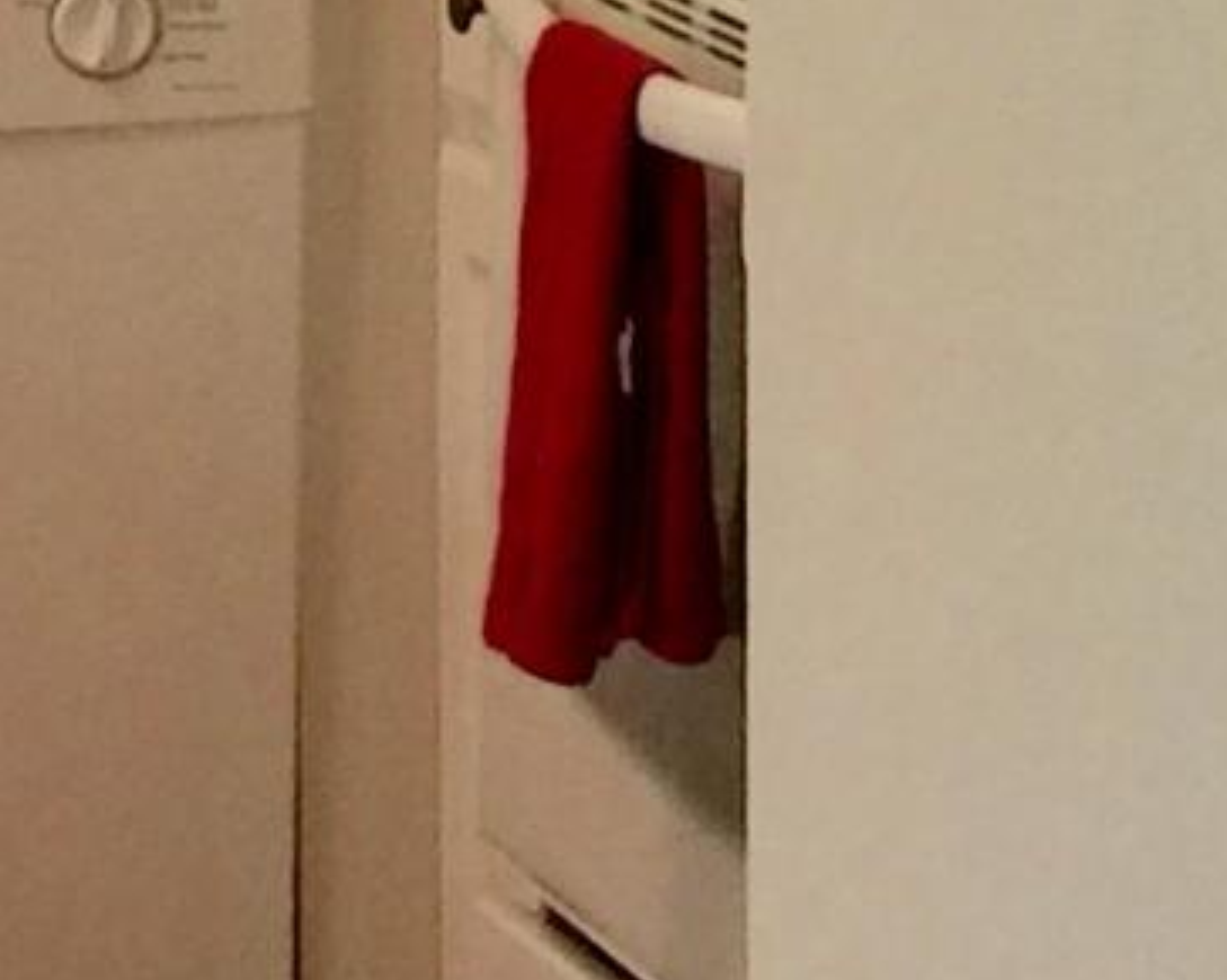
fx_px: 8493
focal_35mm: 234
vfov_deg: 6.5
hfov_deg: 7.3
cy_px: -591
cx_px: -2559
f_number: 2.2
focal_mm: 4.15
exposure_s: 1/30
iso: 40
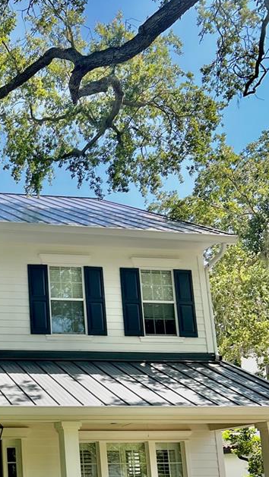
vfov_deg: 37.7
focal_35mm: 54
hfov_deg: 20.7
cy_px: 350
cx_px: -56
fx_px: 684
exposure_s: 1/940
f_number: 1.5
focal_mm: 5.7
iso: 50
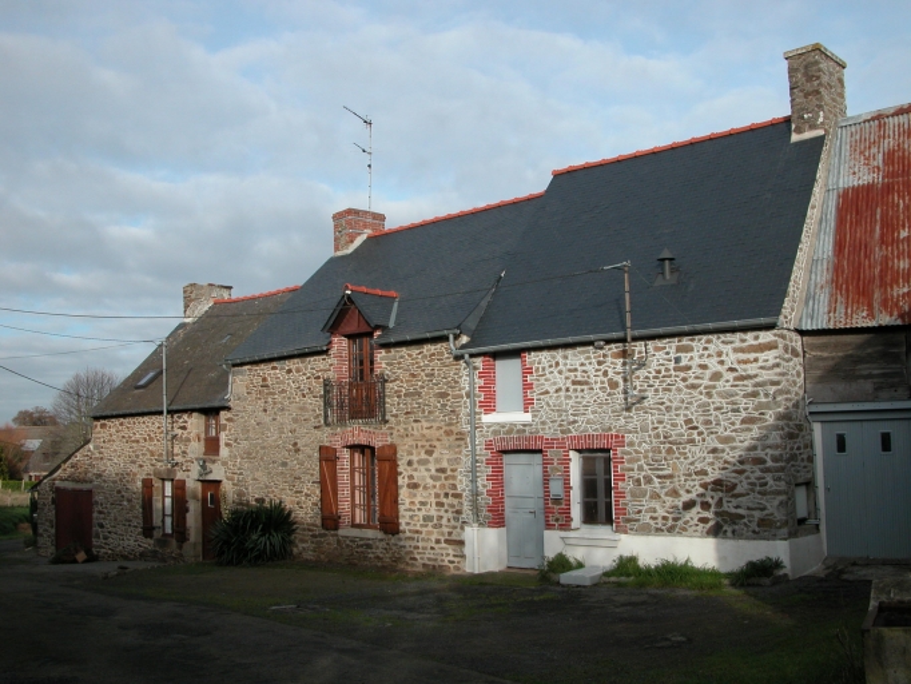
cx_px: 456
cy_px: 342
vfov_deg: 40.7
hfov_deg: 52.6
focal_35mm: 35
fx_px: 921
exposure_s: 1/317
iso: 100
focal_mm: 8.9
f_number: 6.3
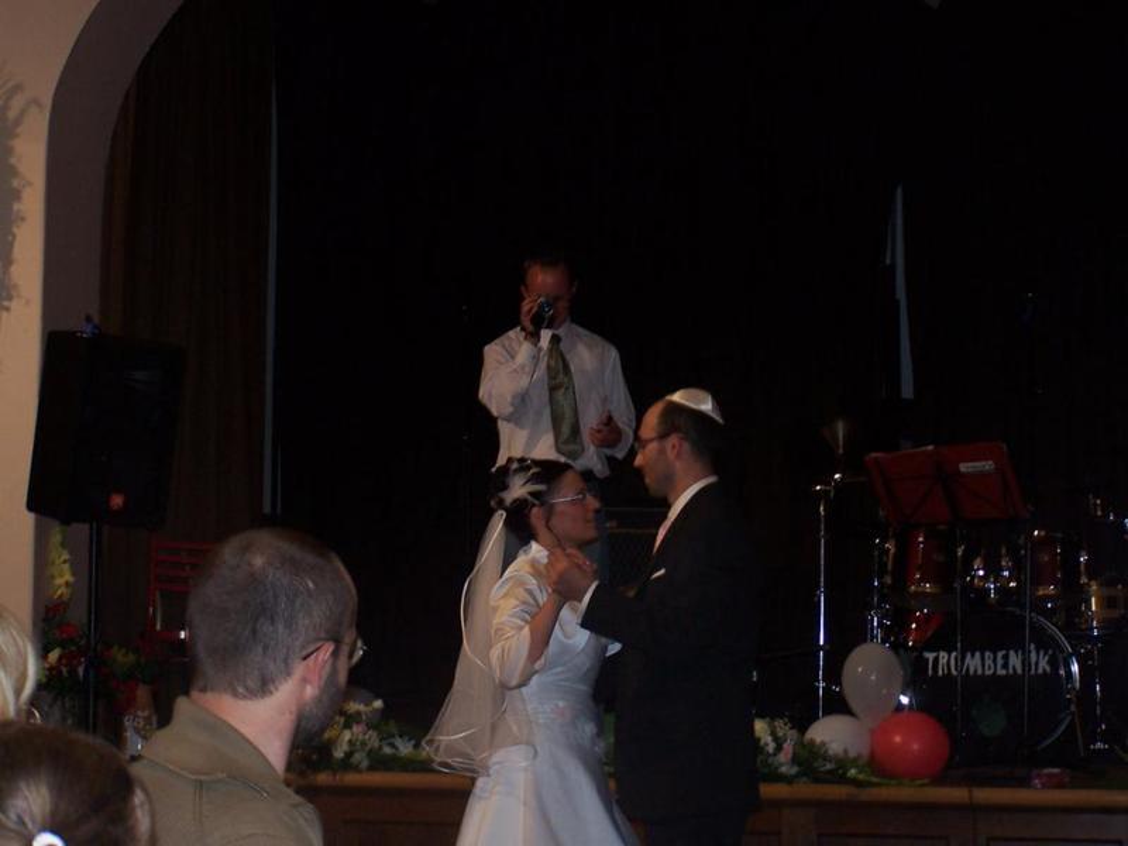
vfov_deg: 18.0
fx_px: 2672
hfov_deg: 23.8
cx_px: 564
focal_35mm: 82
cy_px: 423
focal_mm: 13.7
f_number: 3.2
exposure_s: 1/90
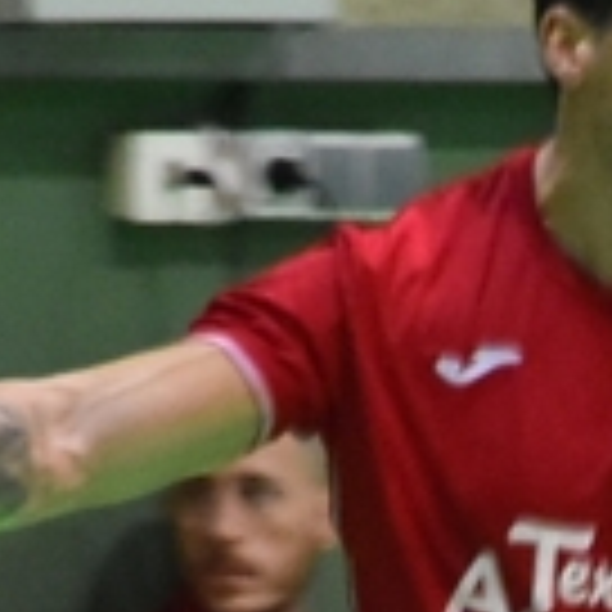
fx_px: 23683
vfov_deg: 1.5
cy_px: 1004
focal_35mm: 1184
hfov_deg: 1.5
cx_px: 558
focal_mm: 140
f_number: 5.6
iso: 3200
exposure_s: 1/100
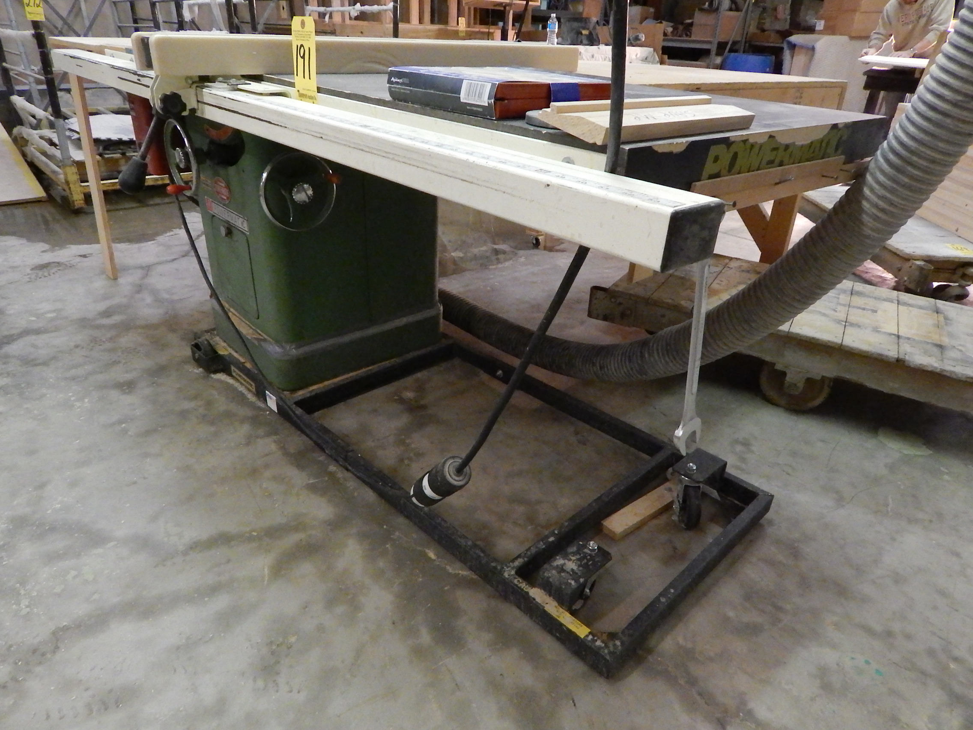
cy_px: 365
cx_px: 486
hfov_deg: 73.9
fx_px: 646
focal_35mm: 23
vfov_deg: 58.9
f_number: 3
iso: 1600
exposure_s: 1/40
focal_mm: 4
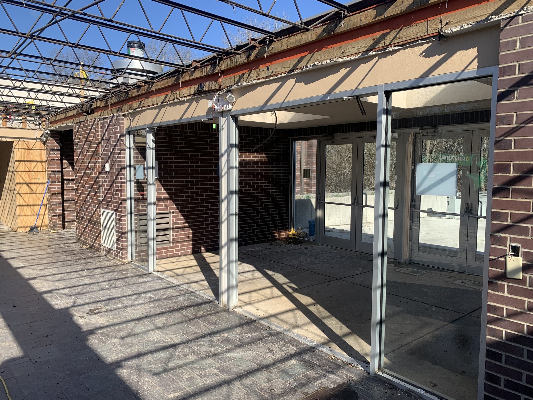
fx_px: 400
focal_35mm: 26
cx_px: 266
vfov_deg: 53.1
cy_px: 200
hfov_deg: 67.3
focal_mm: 4.25
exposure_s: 1/1536
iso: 25
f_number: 1.8
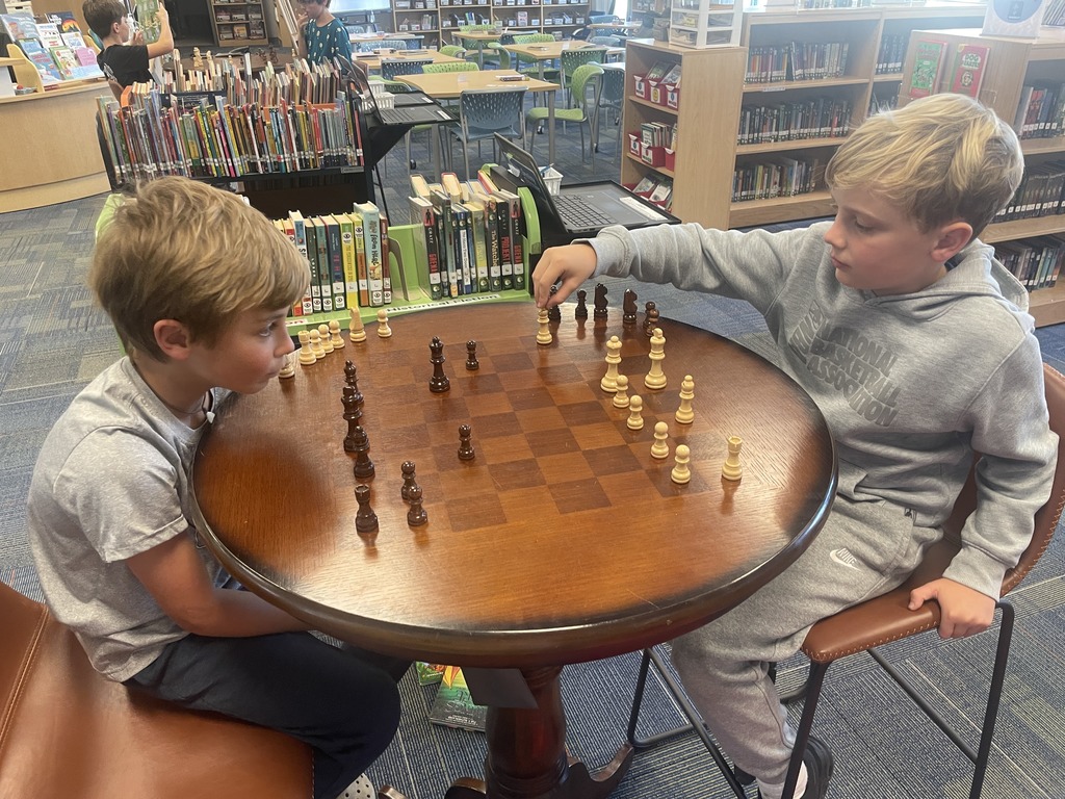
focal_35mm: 26
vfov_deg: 53.1
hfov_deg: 67.3
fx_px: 800
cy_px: 400
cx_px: 532
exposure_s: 1/60
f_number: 1.6
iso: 125
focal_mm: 4.2
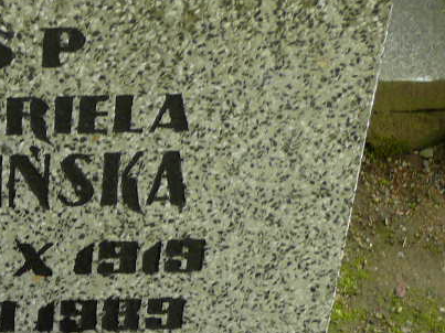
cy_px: 498
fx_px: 1786
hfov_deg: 13.7
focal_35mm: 139
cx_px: -119
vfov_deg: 10.3
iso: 100
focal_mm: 7.4
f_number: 3.6
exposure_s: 1/125
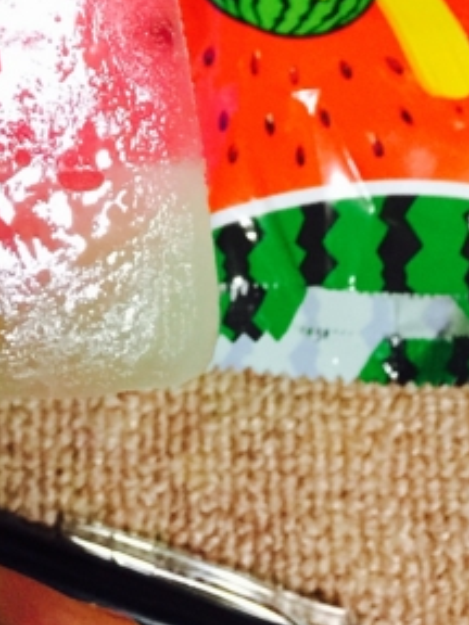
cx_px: -17
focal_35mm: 103
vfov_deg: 17.2
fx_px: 1861
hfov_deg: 14.1
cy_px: -321
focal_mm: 4.15
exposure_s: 1/10
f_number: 2.2
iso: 125
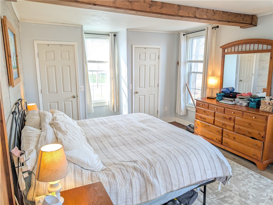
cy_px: 102
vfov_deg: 56.9
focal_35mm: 24
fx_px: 189
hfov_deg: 71.5
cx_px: 136
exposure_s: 1/120
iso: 105
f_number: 1.68
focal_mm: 6.9
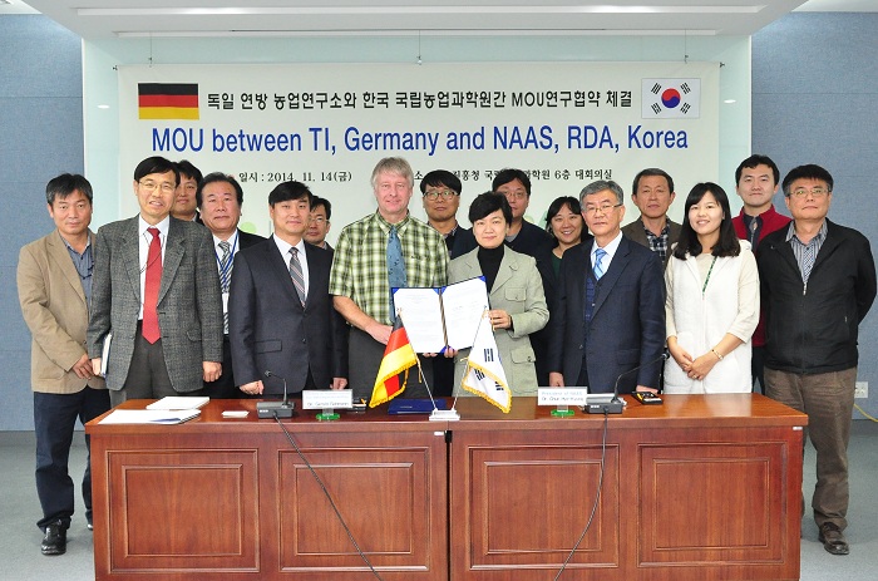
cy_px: 290
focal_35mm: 39
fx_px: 949
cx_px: 439
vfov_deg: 34.0
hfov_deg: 49.7
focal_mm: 26
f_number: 4.5
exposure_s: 1/60
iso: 2200
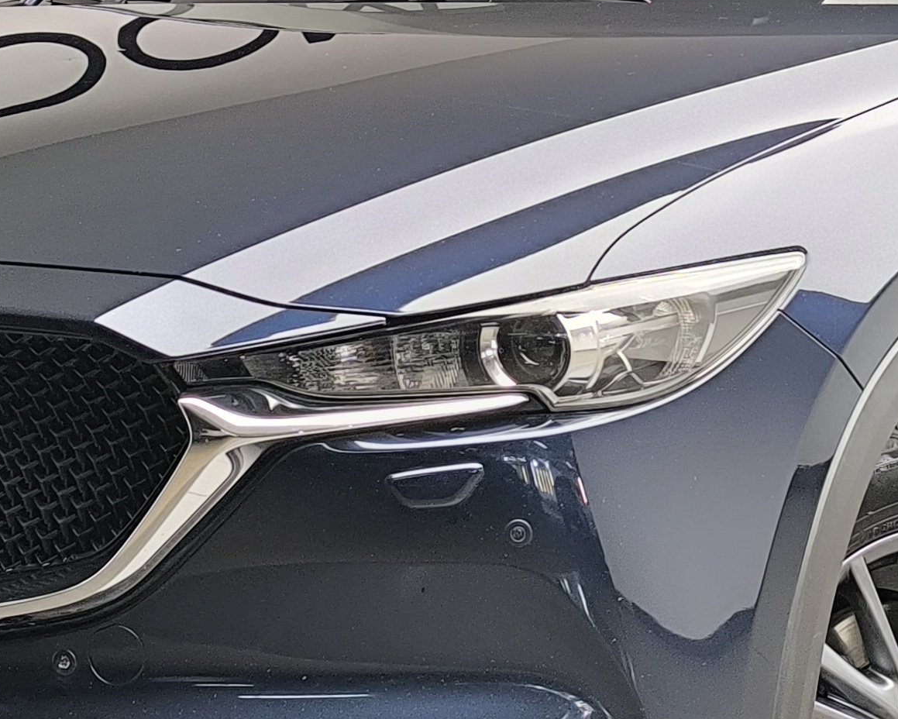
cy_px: 120
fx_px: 4201
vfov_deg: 9.8
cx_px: 354
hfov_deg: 12.2
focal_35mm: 158
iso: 250
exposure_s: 1/100
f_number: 1.65
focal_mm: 6.14
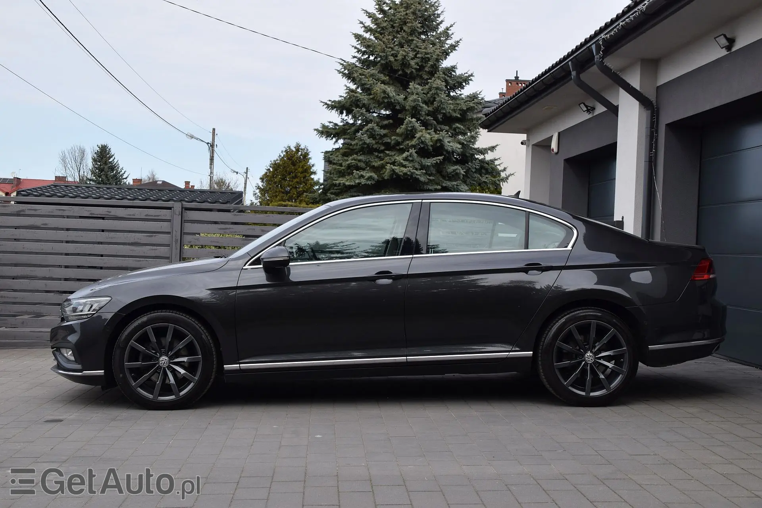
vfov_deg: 28.9
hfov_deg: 42.3
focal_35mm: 46
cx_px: 381
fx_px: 984
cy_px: 254
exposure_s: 1/320
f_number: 9
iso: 320
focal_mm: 31
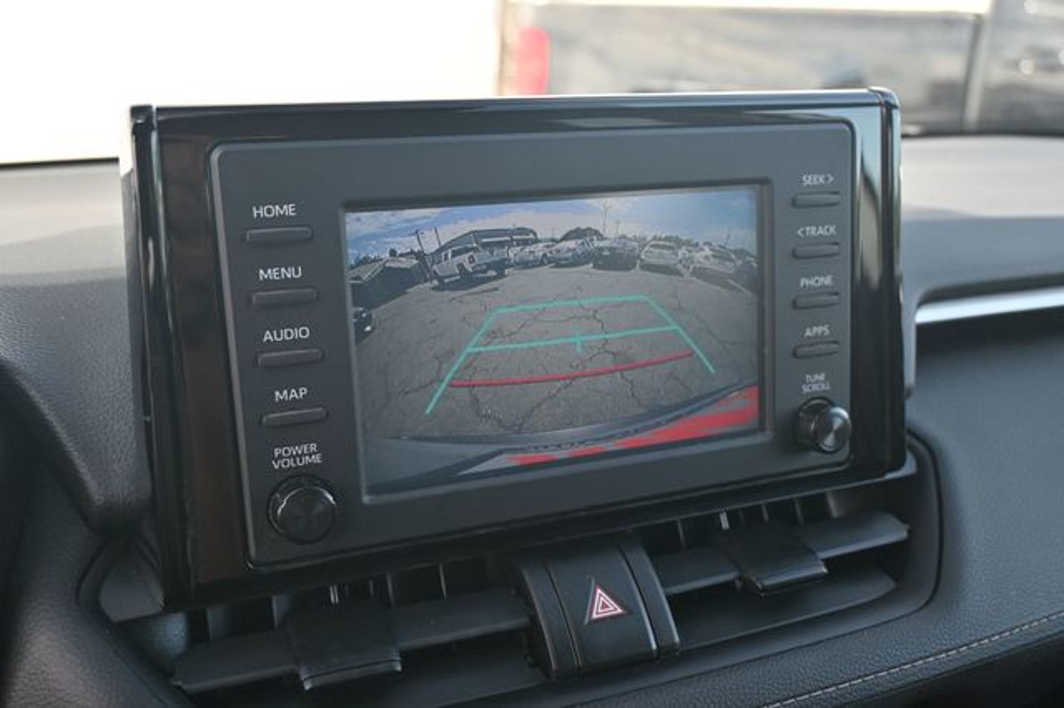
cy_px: 354
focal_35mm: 34
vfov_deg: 38.3
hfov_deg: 55.1
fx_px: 1019
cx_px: 532
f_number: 4.2
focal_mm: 23
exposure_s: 1/250
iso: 320
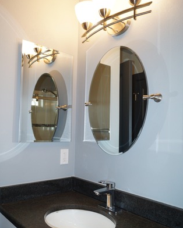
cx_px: 93
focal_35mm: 31
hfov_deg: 47.1
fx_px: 210
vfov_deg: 57.1
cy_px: 122
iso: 400
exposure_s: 1/60
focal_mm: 18
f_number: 4
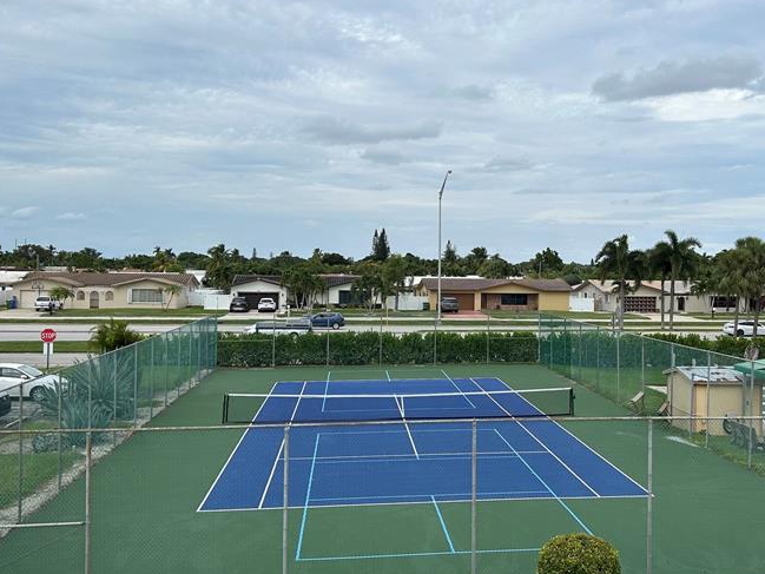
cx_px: 473
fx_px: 906
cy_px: 266
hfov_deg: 45.4
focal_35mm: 41
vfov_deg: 35.1
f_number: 1.5
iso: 50
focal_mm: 5.7
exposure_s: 1/5076
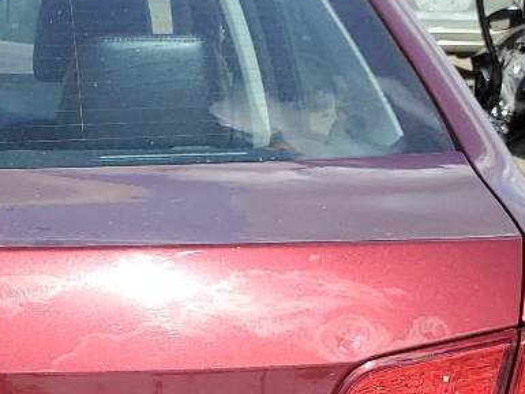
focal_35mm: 108
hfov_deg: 17.4
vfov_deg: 13.2
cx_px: -98
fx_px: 1638
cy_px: 514
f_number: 1.5
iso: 50
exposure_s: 1/2500
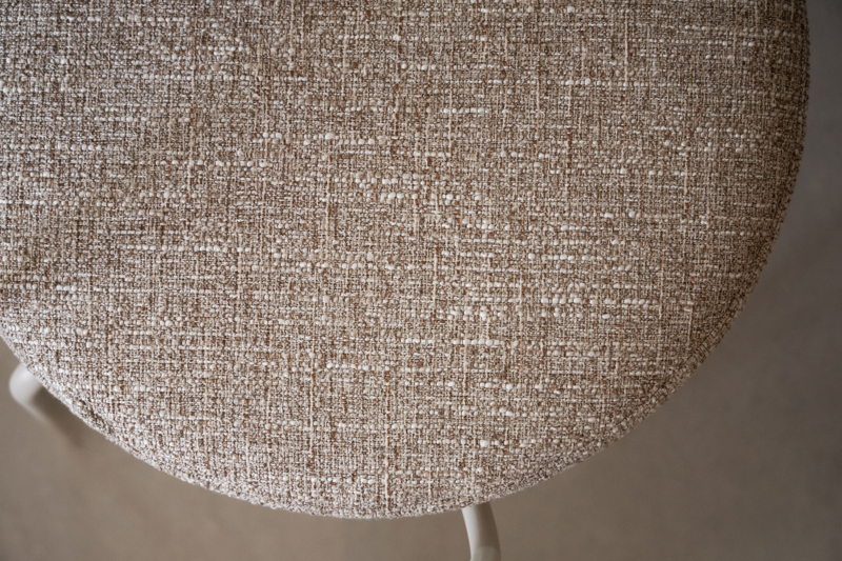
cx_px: 421
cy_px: 280
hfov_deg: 38.2
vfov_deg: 26.0
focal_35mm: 52
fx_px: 1216
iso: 1250
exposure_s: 1/50
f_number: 4
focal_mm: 52
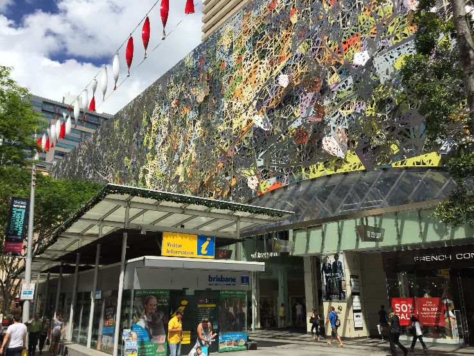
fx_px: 397
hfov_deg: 61.6
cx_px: 237
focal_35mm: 29
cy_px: 178
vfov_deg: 48.3
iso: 32
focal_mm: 4.15
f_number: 2.2
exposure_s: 1/2639
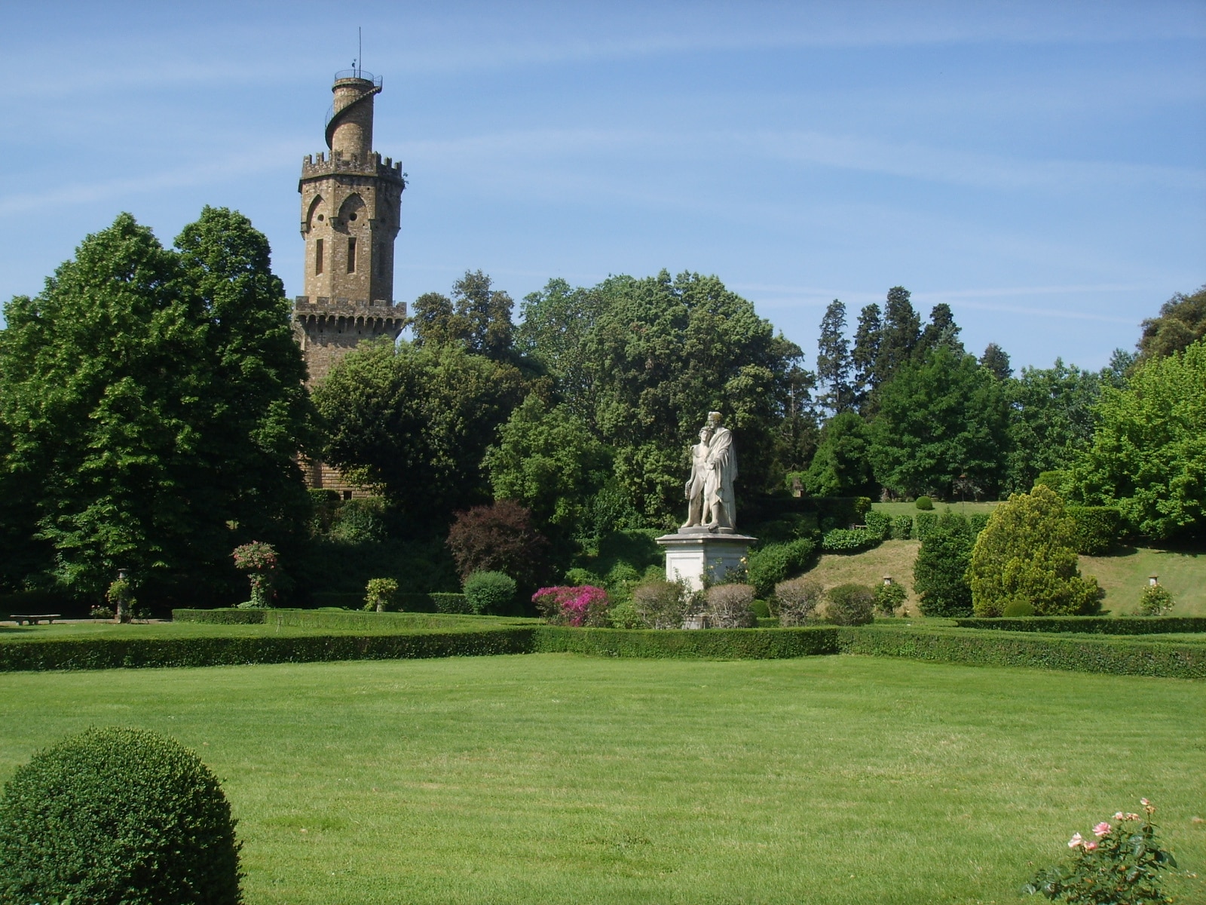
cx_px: 603
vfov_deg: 36.8
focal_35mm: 39
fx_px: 1359
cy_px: 452
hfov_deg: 47.9
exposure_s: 1/250
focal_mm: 6.6
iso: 50
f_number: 6.3
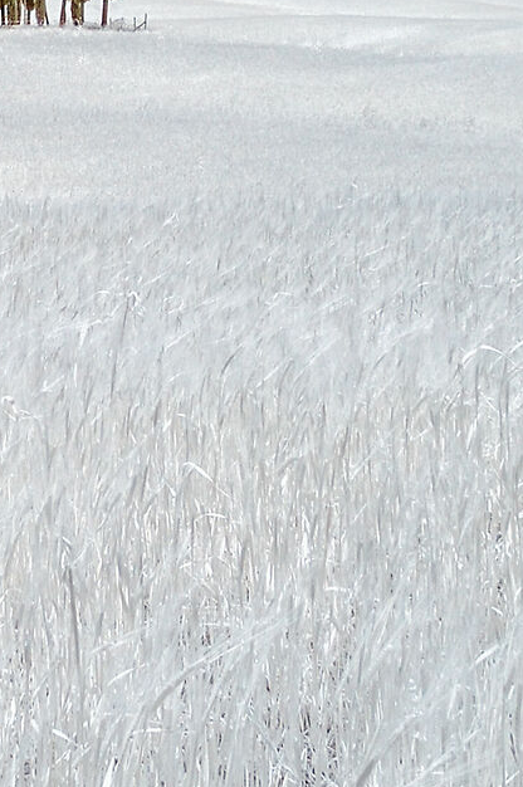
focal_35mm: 92
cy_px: 45
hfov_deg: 14.2
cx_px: -182
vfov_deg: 21.6
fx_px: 2009
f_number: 8
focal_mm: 16
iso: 200
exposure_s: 1/160
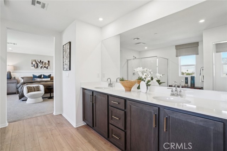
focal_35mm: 16
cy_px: 76
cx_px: 114
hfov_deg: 96.8
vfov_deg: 73.7
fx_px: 101
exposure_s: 1/30
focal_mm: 16
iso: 320
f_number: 7.1
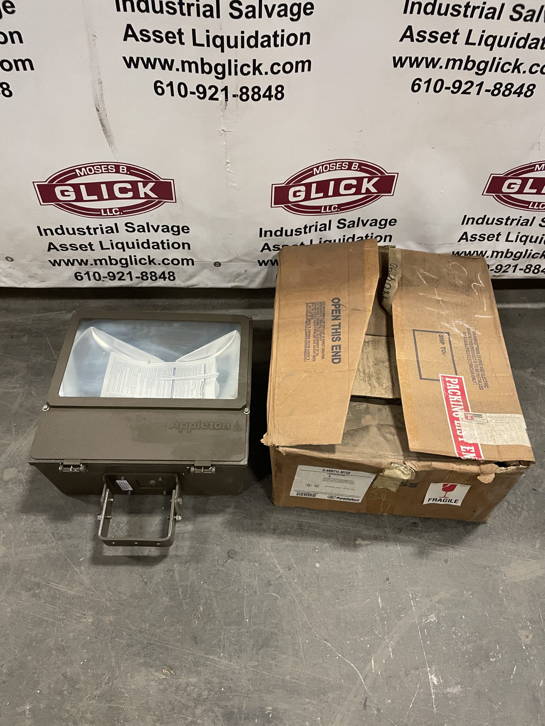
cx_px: 272
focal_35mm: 26
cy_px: 363
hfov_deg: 53.1
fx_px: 546
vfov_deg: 67.3
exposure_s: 1/60
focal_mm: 4.2
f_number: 1.6
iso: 400
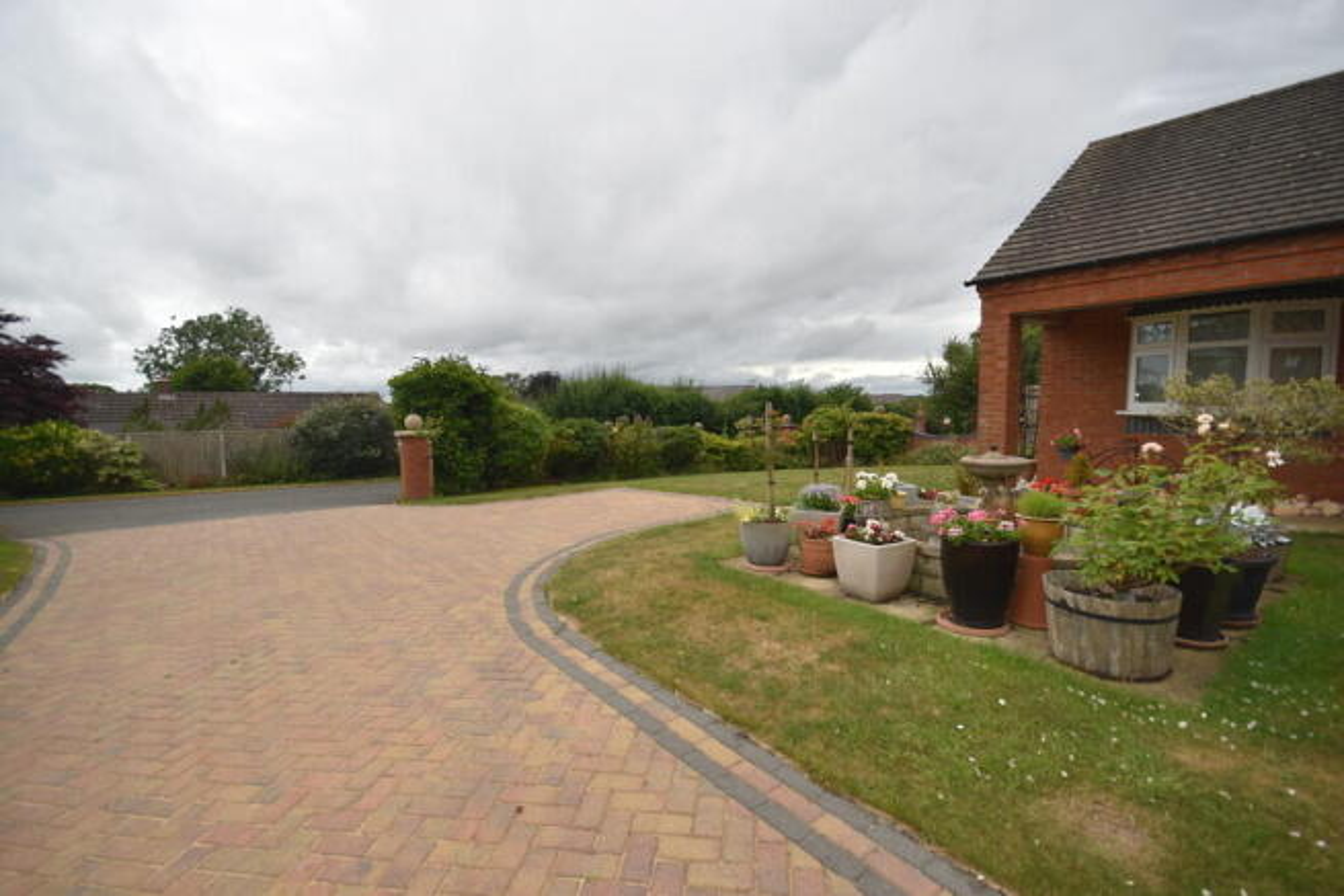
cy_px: 448
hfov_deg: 100.4
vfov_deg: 77.4
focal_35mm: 15
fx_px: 560
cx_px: 672
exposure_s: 1/200
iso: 100
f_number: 6.3
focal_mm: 10
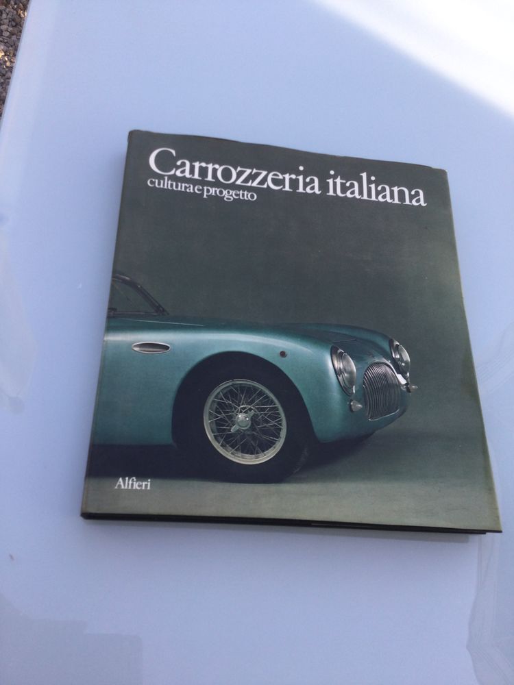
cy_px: 342
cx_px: 257
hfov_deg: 45.4
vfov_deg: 58.4
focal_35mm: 31
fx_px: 614
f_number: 2.4
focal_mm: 3.3
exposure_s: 1/100
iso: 25
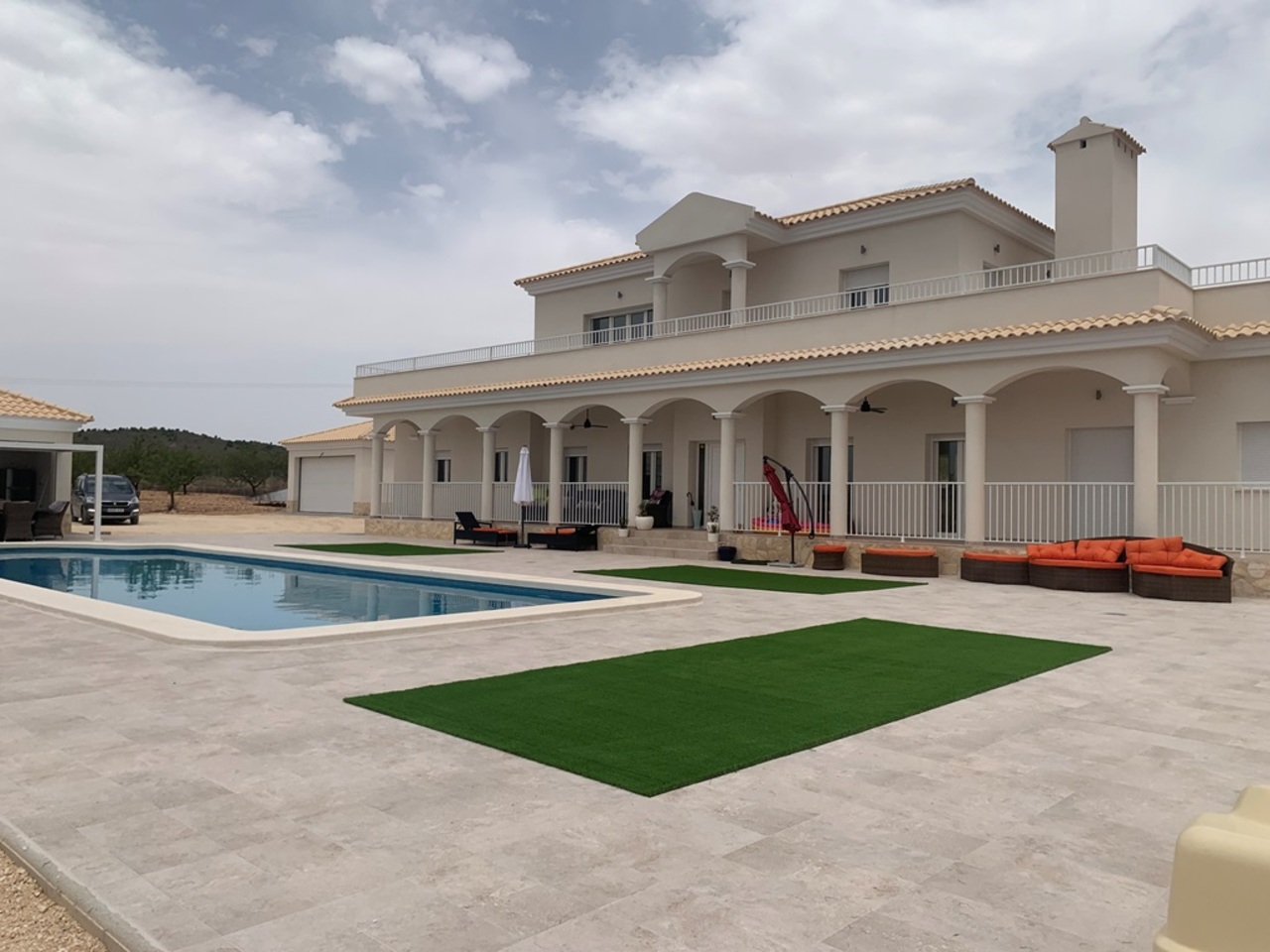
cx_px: 635
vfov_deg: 53.1
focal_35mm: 26
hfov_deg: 67.3
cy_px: 476
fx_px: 954
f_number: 1.8
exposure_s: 1/4098
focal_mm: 4.25
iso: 25
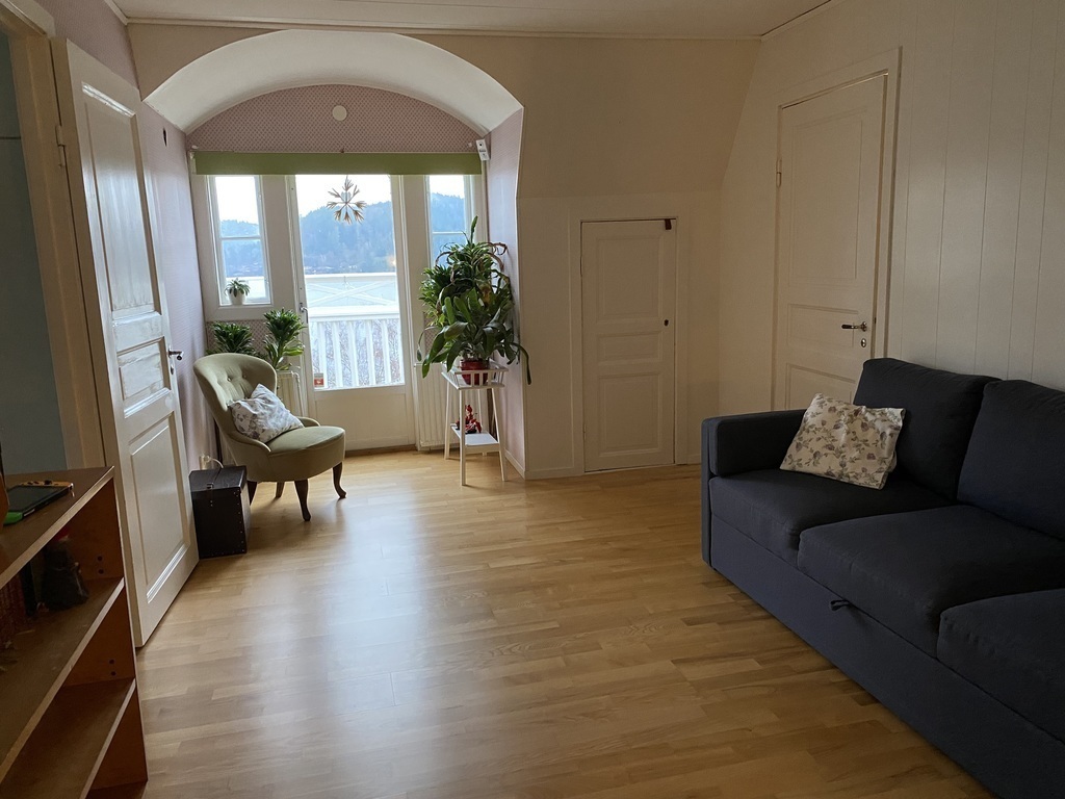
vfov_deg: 53.1
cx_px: 532
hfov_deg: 67.3
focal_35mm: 26
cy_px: 400
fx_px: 800
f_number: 1.8
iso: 500
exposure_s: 1/33
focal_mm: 4.25
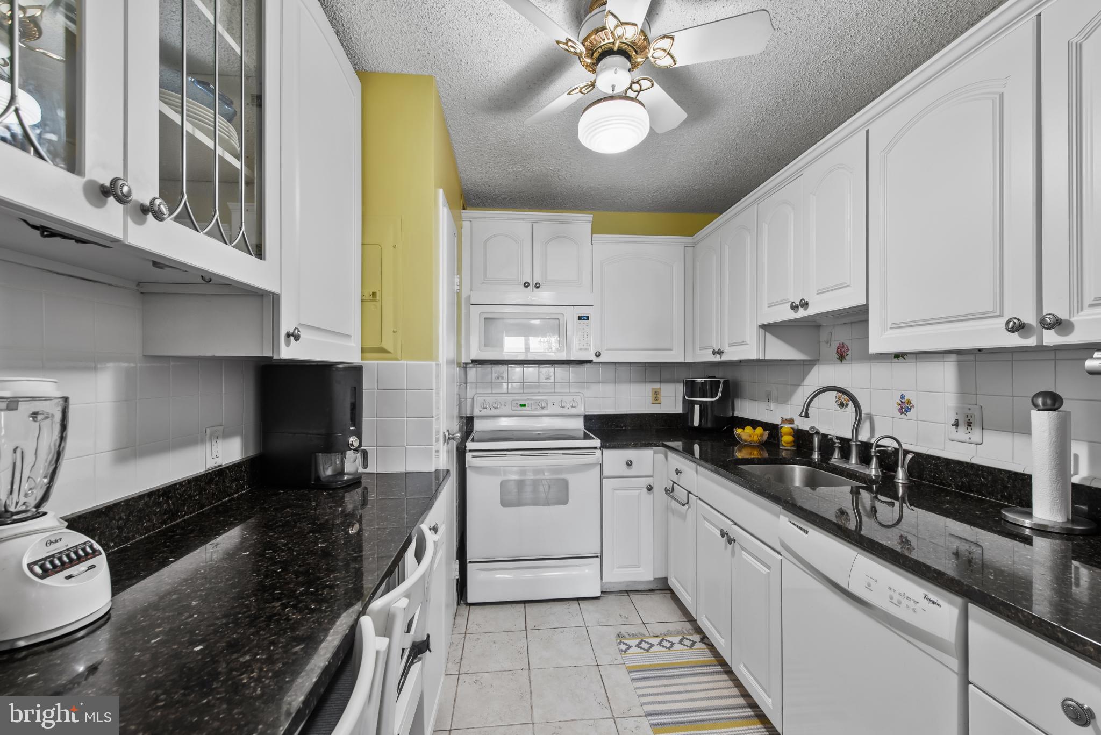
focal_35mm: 15
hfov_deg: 100.4
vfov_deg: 77.4
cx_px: 550
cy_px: 368
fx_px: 459
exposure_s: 1/1.67
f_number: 8
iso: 320
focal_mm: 15
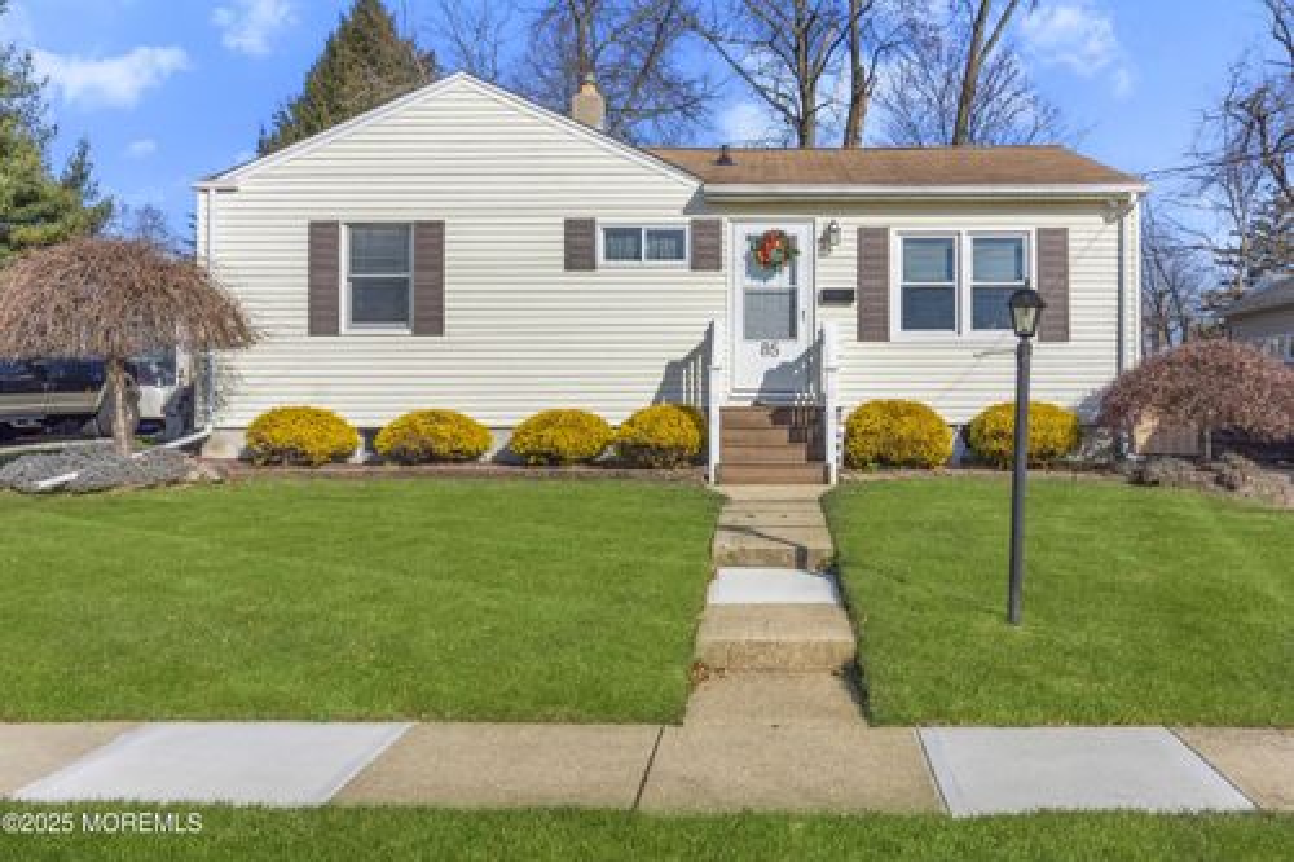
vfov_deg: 43.6
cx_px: 647
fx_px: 1078
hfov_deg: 61.9
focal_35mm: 30
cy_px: 431
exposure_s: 1/1000
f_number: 8
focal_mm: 20
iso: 250
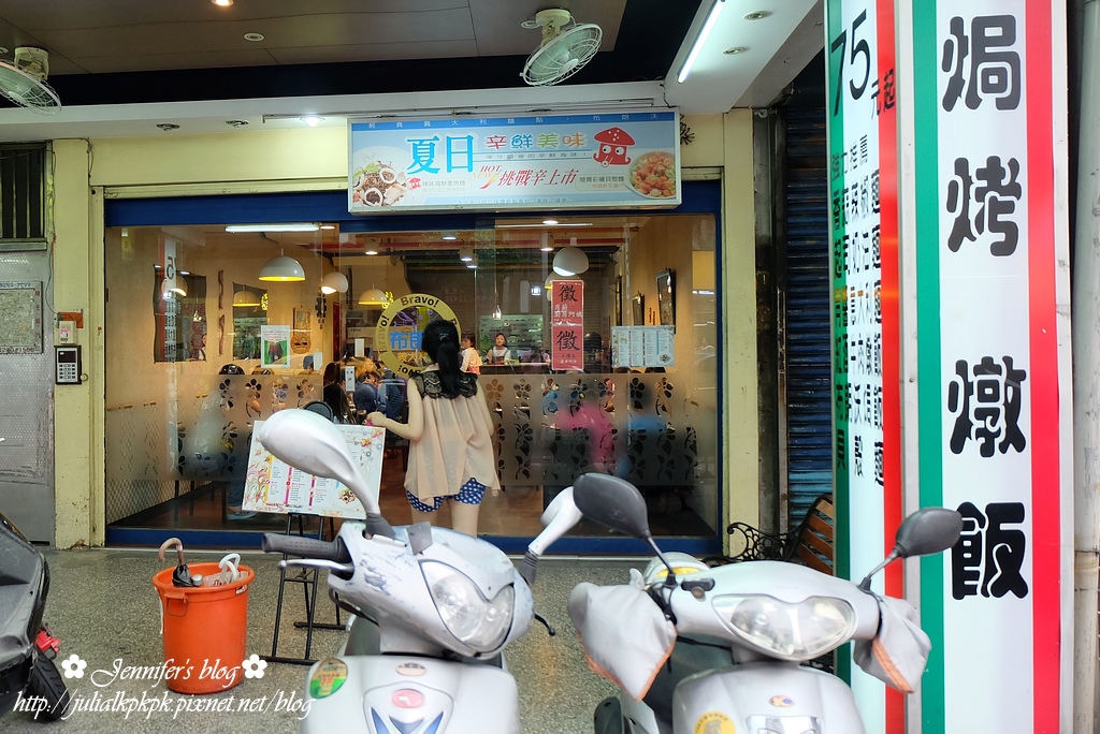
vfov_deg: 53.2
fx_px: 734
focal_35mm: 24
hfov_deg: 73.7
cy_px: 367
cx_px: 550
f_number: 3.5
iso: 800
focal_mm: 16
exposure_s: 1/50
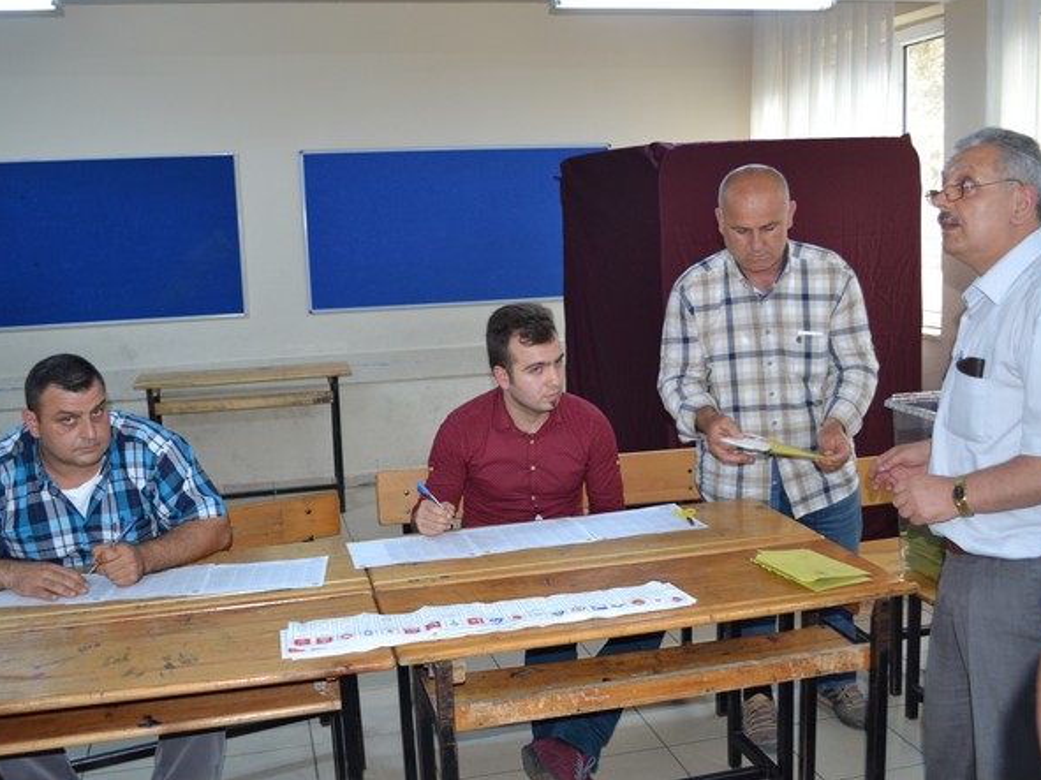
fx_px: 1082
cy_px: 388
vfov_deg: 39.6
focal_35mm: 36
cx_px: 500
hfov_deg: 51.4
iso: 800
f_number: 3.8
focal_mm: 22
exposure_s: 1/60
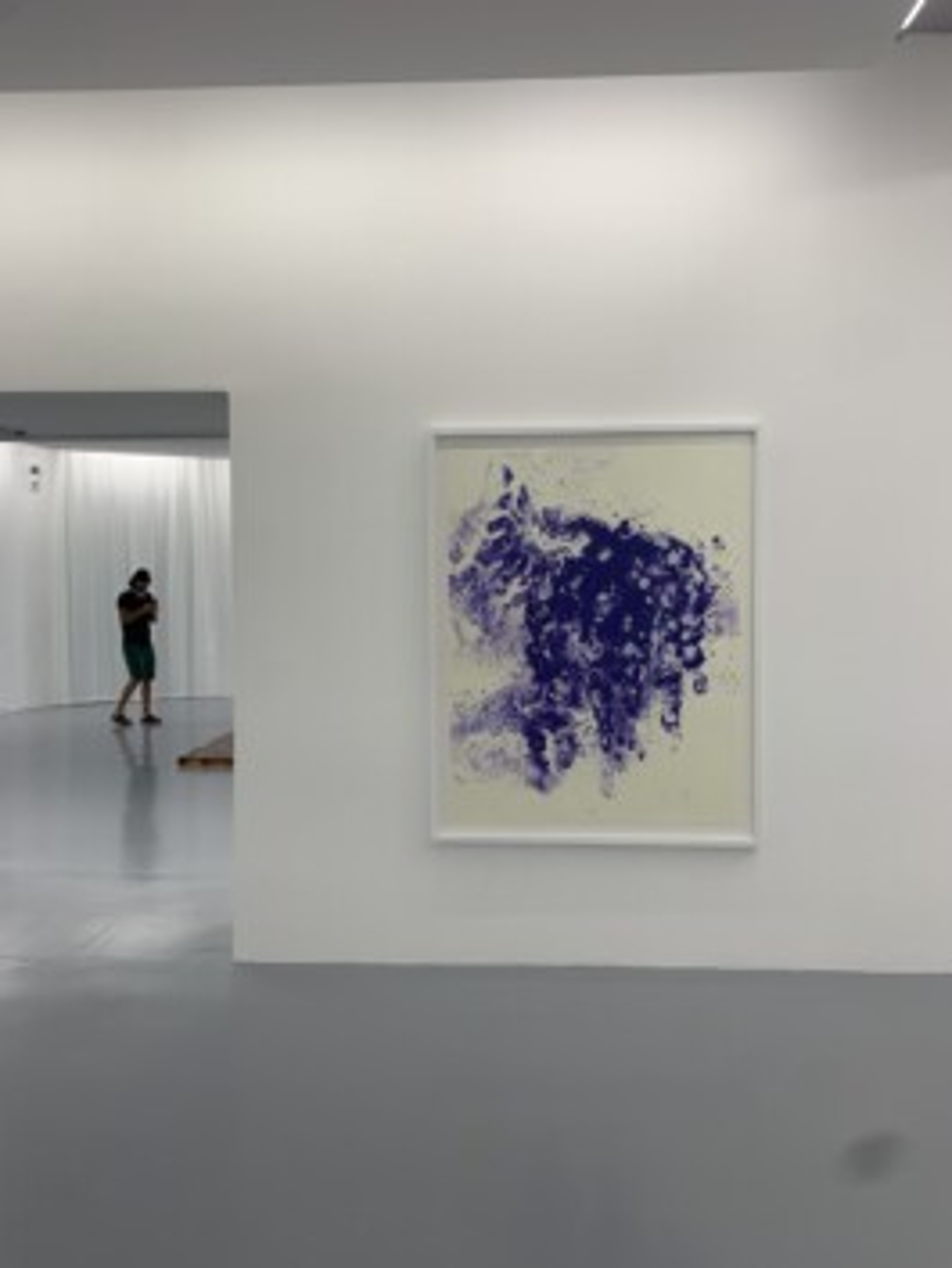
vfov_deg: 67.3
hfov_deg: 53.1
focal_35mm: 26
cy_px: 634
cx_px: 476
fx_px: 953
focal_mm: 4.25
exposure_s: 1/100
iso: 25
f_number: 1.8
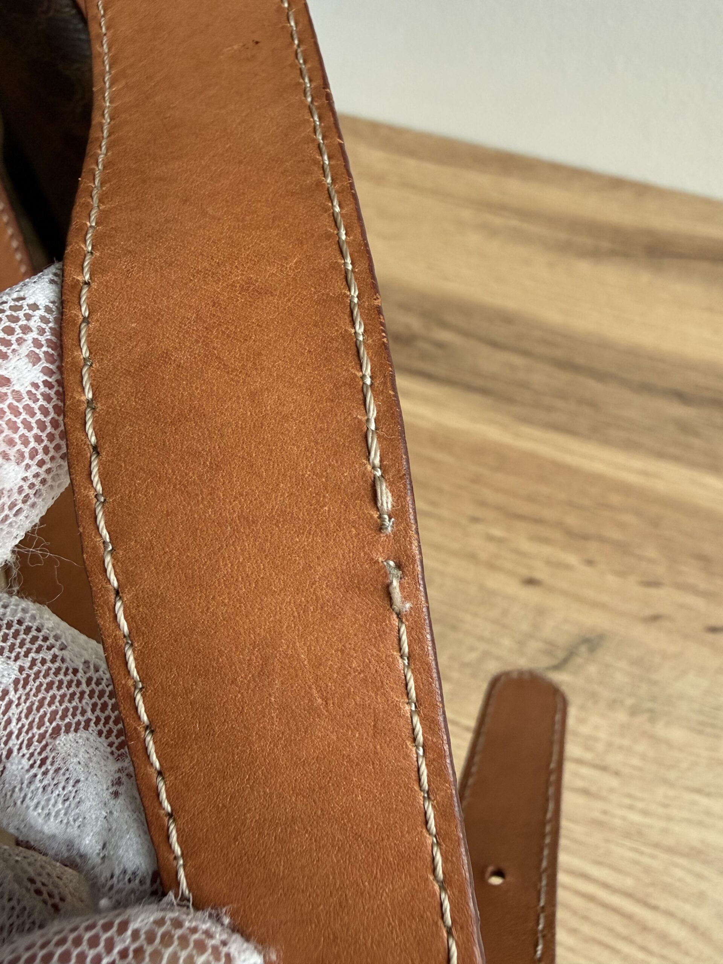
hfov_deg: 56.8
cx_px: 362
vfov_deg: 71.6
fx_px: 668
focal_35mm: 24
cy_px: 482
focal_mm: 2.22
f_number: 2.2
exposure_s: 1/99
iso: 200
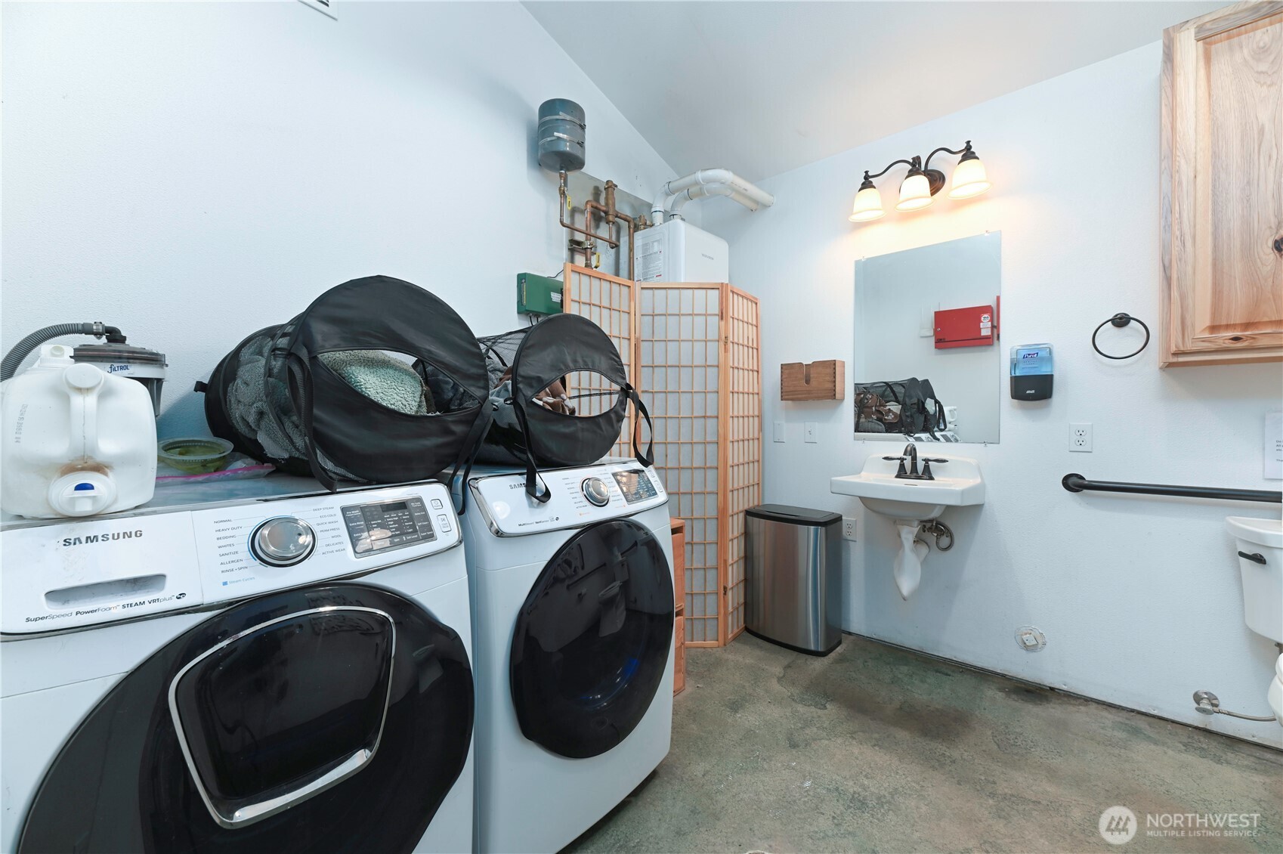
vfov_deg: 81.1
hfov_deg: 104.3
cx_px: 642
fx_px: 499
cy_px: 427
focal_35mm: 14
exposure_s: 1/5
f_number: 7.1
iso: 200
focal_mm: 14
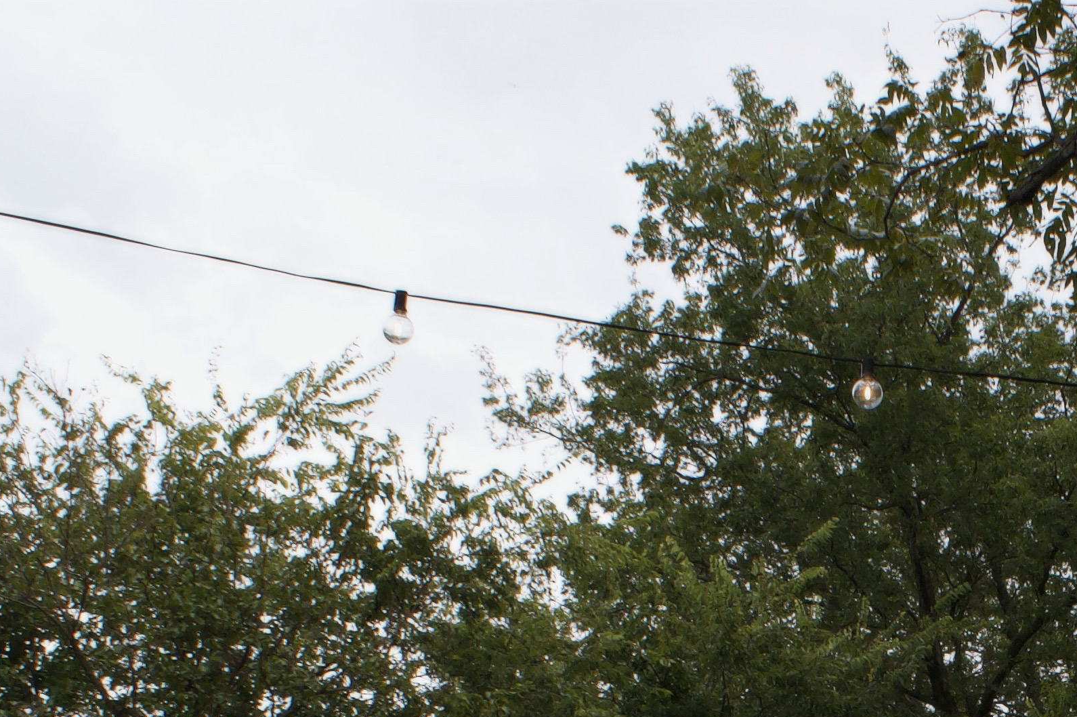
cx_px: 1136
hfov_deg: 24.5
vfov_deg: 16.2
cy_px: 1035
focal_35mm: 78
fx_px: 2332
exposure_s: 1/60
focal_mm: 18
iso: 100
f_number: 8
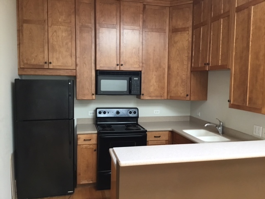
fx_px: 237
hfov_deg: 58.4
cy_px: 100
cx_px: 132
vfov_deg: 45.4
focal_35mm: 31
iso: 125
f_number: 2.4
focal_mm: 3.3
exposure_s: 1/30
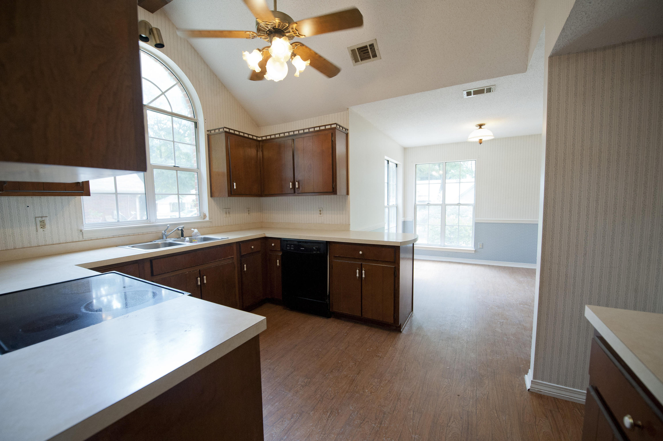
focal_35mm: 14
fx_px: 258
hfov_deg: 104.3
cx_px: 332
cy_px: 220
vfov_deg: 81.1
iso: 1600
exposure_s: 1/200
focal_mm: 14
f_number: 4
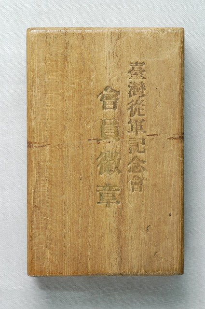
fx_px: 771
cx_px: 102
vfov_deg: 22.6
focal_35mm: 90
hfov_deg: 15.1
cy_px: 154
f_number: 10
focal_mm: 60
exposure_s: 1/10
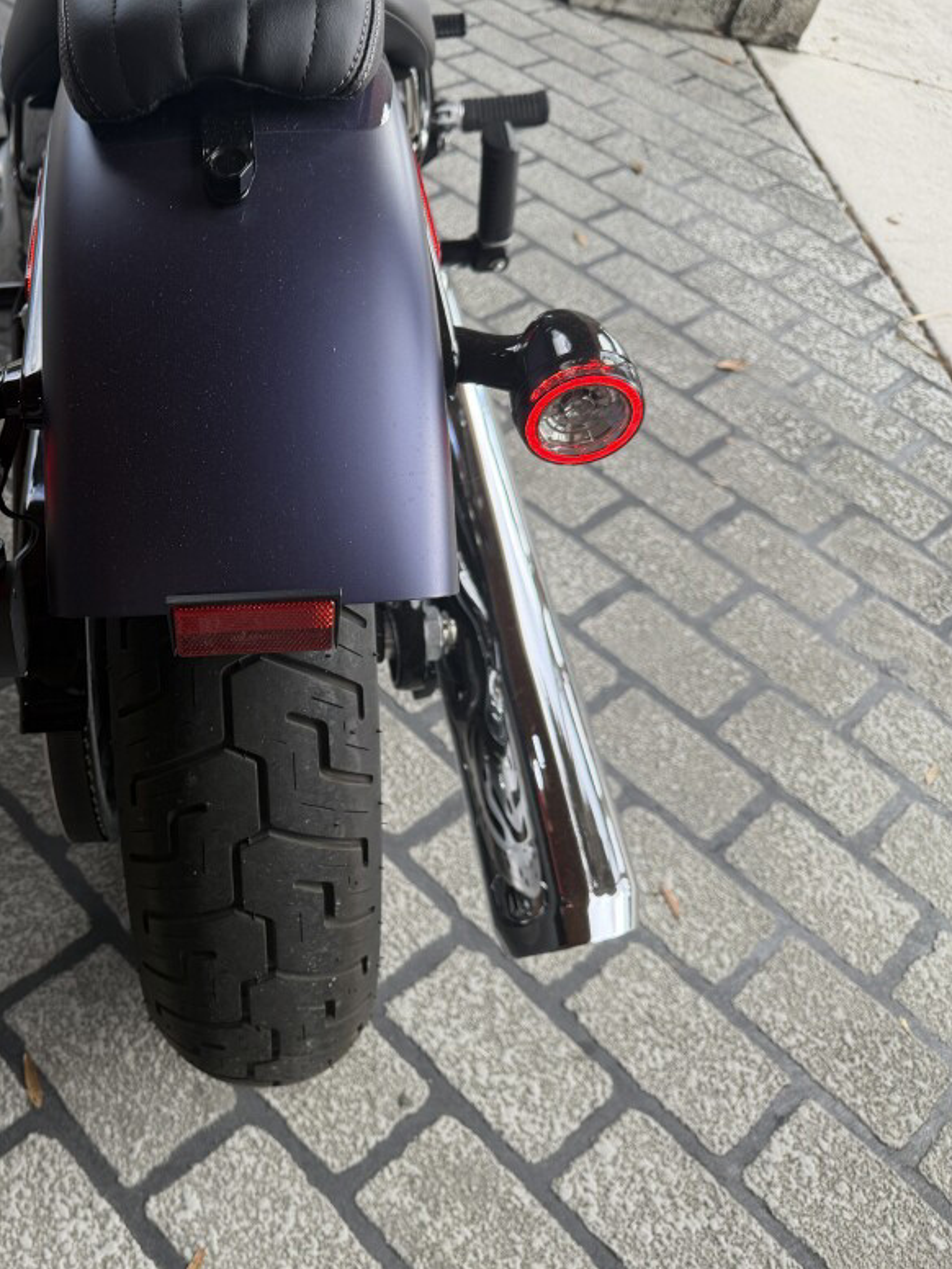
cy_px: 628
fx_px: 1210
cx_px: 138
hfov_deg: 40.4
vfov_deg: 55.4
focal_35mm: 33
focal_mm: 6.76
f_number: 1.78
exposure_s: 1/370
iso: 80
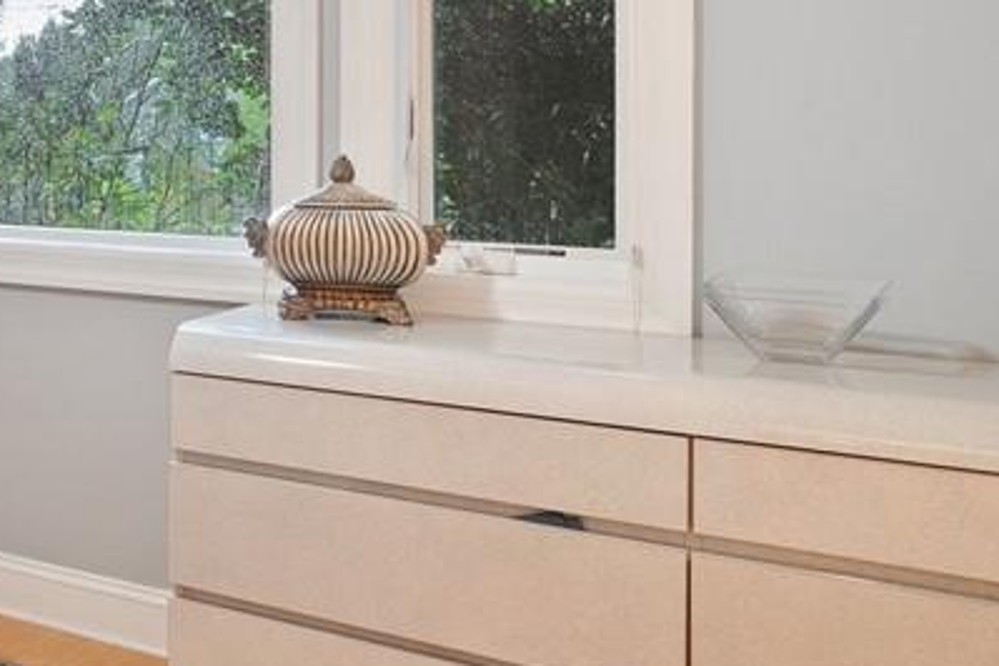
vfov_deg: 27.1
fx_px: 1360
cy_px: 164
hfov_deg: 30.9
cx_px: -322
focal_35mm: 49
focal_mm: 18
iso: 200
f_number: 11
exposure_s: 1.3
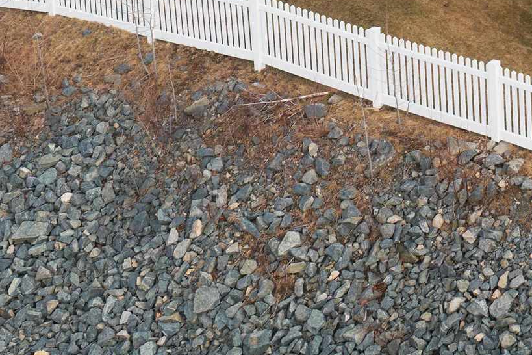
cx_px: 800
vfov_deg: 11.9
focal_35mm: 105
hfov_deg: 17.5
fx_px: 1552
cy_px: -300
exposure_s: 1/2500
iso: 400
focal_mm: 14.4
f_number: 2.8
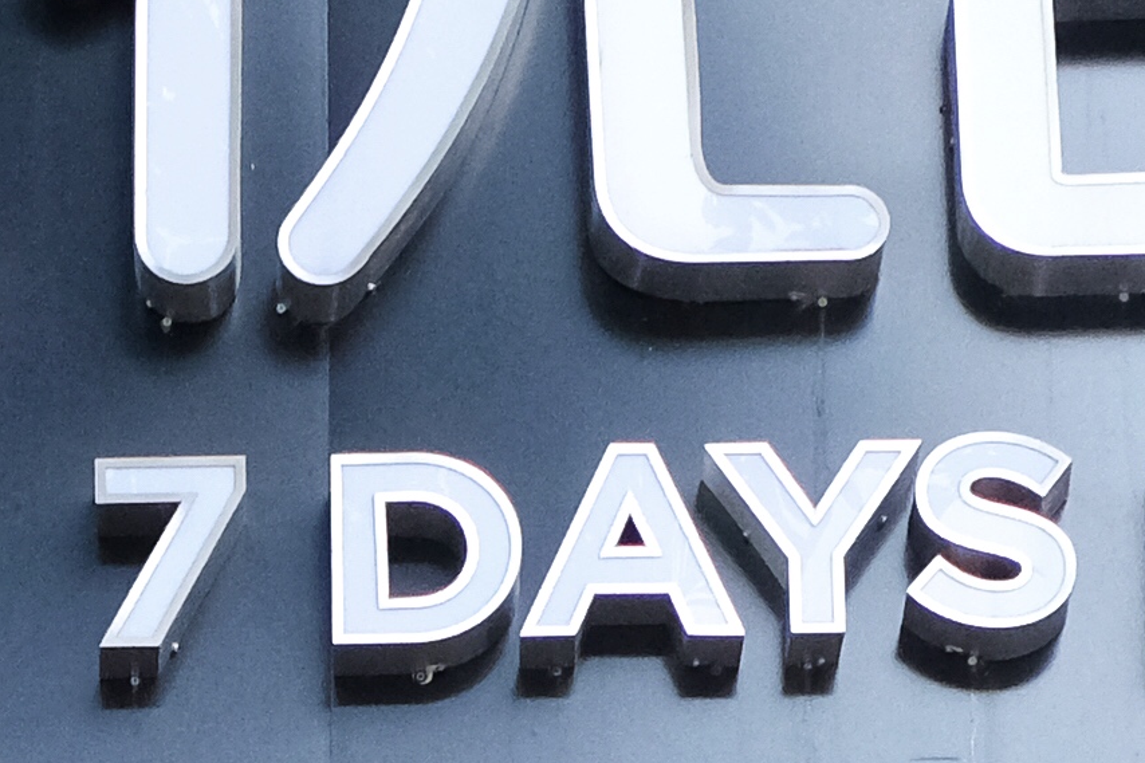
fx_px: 7822
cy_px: 2144
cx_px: -249
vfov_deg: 5.3
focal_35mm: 246
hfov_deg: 8.3
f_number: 2.8
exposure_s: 1/1400
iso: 2000
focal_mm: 23
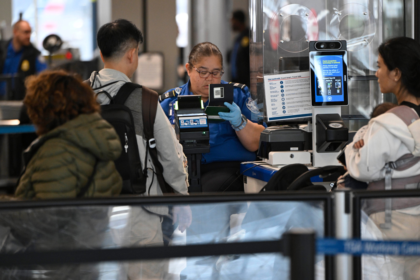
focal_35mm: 200
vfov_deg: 6.9
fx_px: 2333
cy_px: 140
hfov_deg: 10.3
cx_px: 210
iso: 3200
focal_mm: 200
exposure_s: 1/500
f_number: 3.5
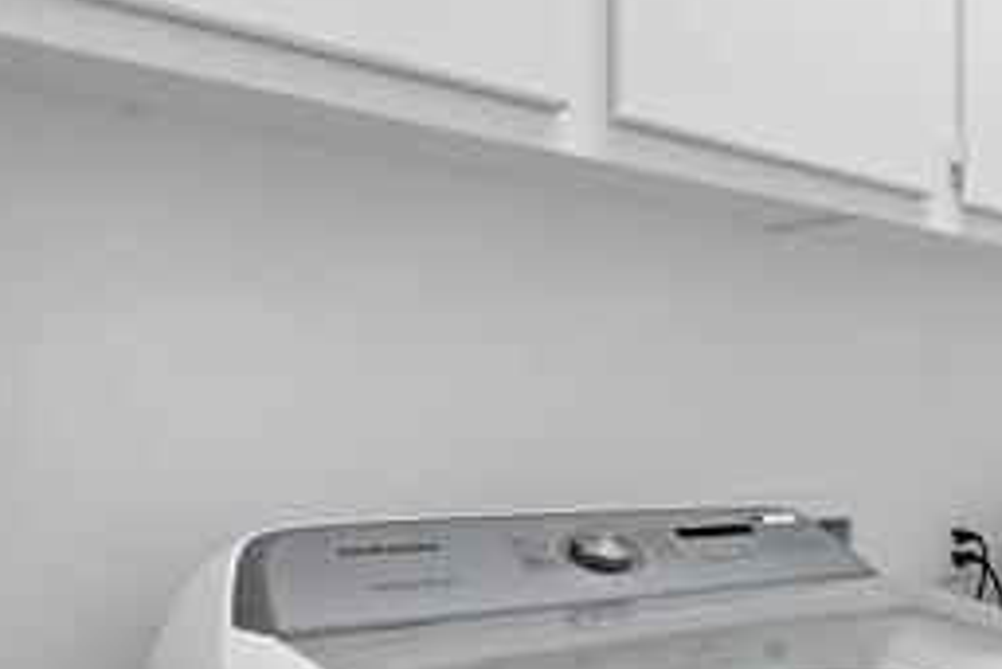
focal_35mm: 41
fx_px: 1149
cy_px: 460
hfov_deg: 37.2
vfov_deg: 32.2
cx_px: 1170
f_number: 4.5
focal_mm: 16.5
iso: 320
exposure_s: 1/15
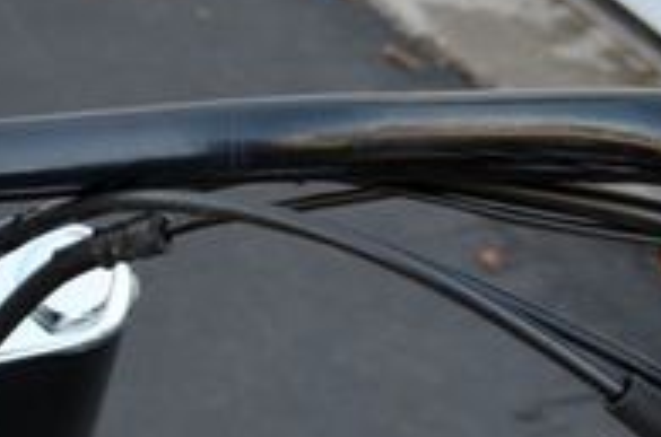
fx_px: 2161
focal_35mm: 118
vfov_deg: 11.3
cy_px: 559
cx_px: -298
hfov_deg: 16.1
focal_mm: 24
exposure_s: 1/125
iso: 220
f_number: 5.6
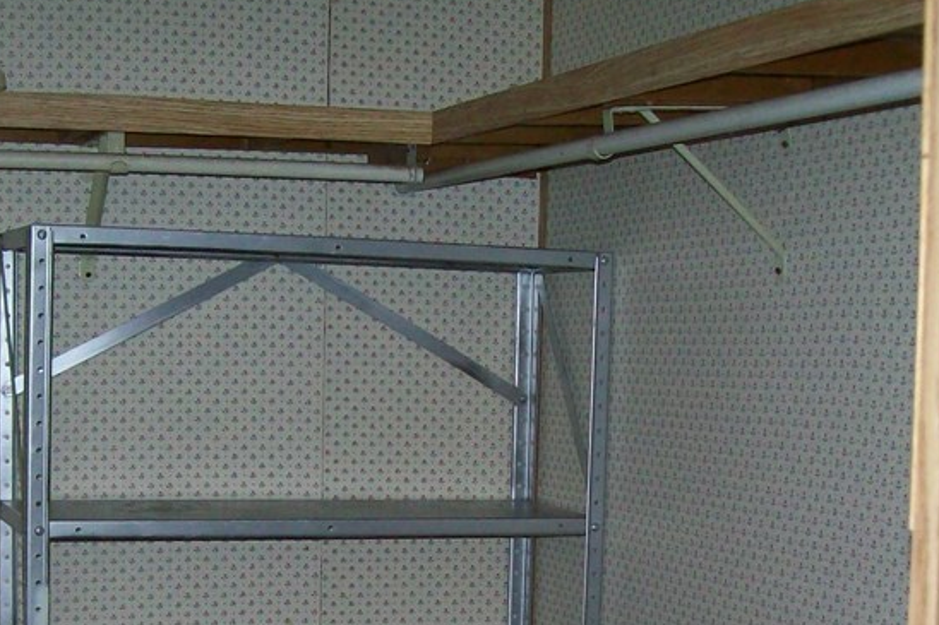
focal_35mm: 70
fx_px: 1825
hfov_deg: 28.8
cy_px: 550
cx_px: 389
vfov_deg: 19.1
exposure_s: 1/64
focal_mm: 6
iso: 200
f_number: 2.7
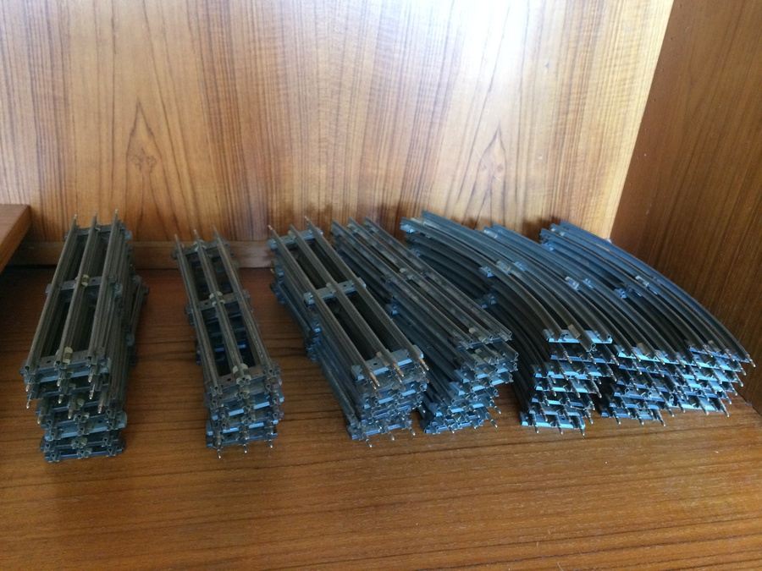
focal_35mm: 30
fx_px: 660
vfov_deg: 46.8
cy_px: 286
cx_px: 381
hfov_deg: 60.0
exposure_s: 1/17
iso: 320
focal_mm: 4.12
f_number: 2.2
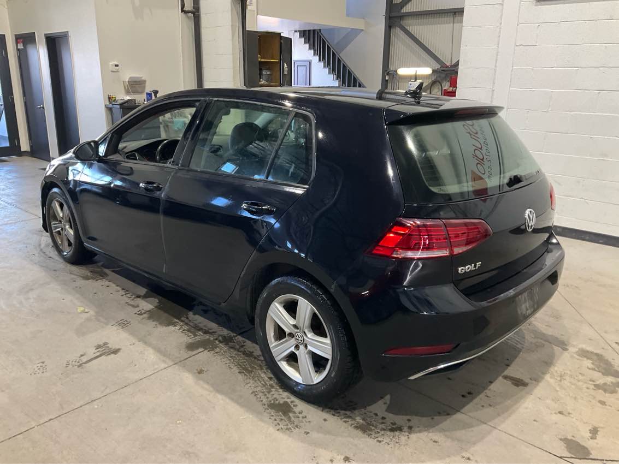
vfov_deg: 48.2
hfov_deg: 61.7
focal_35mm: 29
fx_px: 519
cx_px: 310
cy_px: 232
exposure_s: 1/60
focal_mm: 3
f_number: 1.8
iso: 100
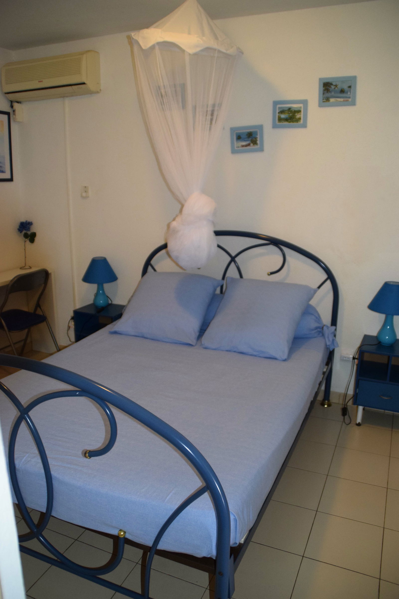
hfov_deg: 47.9
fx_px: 449
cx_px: 200
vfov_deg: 67.4
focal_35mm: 27
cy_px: 300
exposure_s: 1/60
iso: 1400
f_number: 3.5
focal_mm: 18
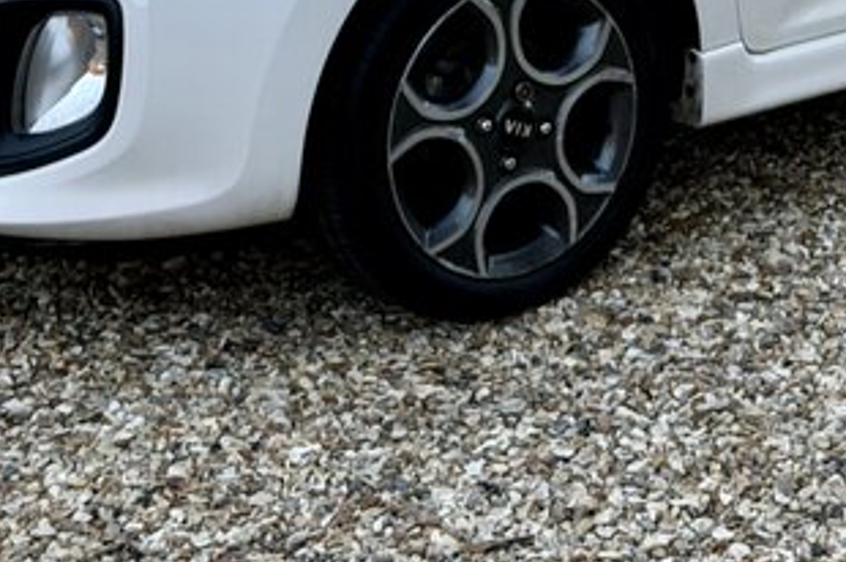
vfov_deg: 10.5
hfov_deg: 15.8
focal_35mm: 129
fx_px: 3028
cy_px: -87
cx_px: 712
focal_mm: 6.76
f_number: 1.78
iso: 64
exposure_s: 1/553
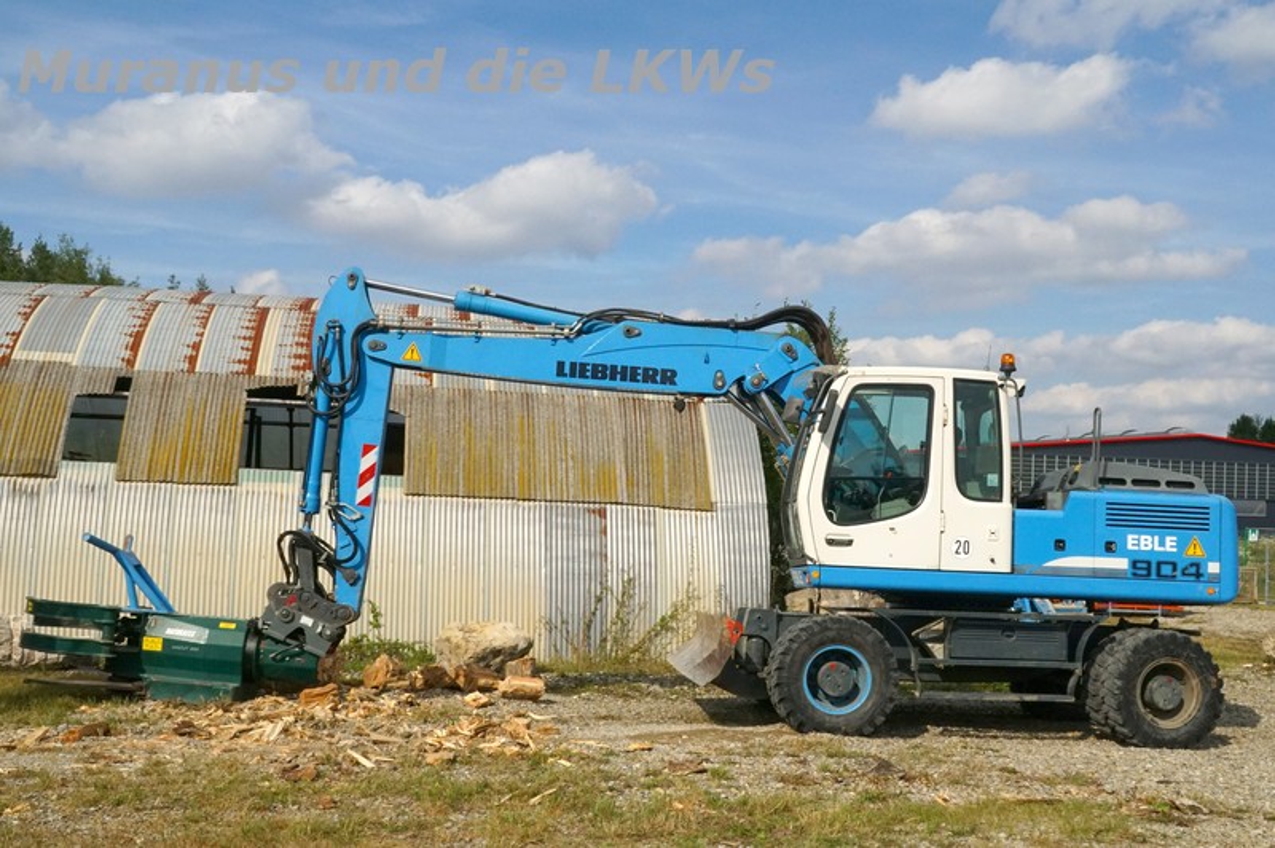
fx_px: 1274
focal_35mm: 36
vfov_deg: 36.8
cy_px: 424
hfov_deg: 53.2
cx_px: 638
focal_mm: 24
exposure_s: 1/1600
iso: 1000
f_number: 13
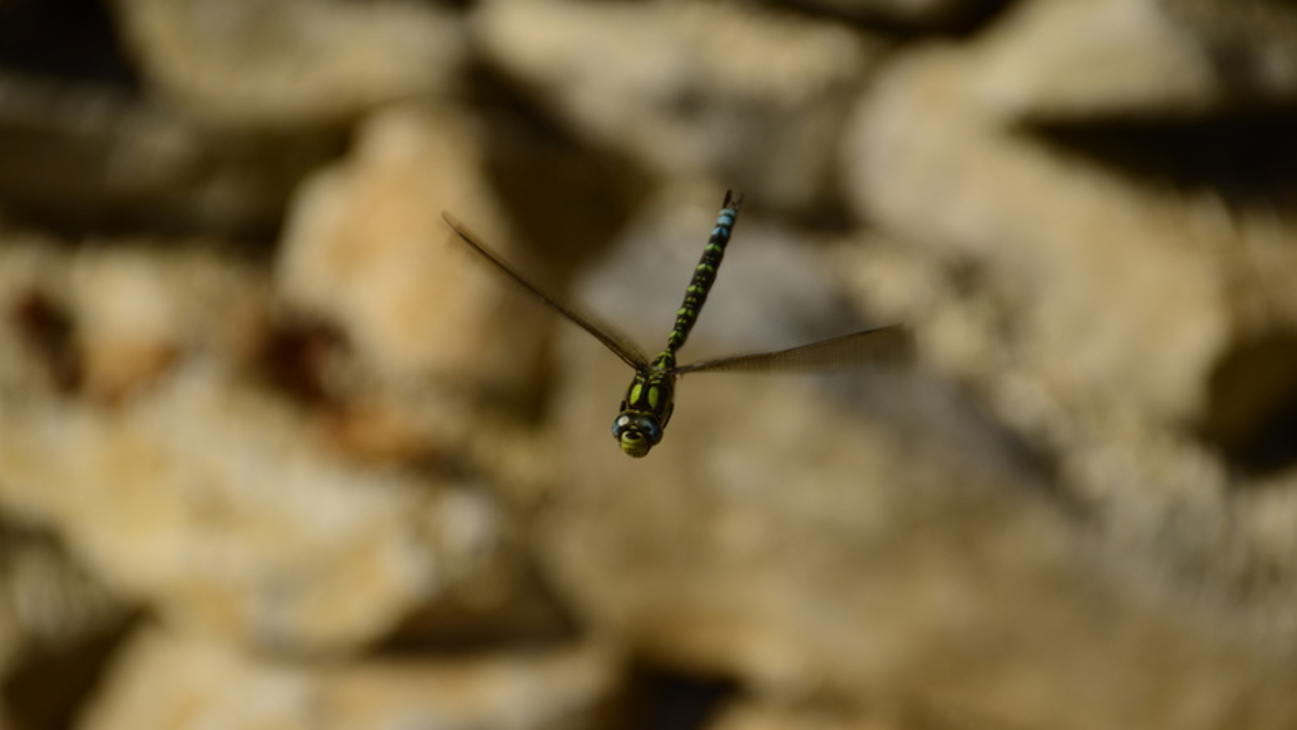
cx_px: 649
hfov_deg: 6.9
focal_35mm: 315
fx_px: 10834
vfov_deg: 3.9
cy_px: 411
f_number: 6.3
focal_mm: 200
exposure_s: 1/640
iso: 100
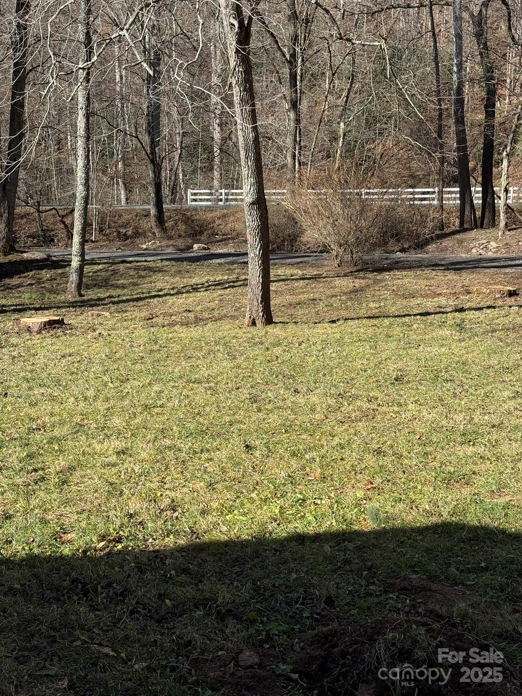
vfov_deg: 39.7
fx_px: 965
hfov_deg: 30.3
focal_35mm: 48
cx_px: 261
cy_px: 348
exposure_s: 1/2415
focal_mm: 6.76
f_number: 1.78
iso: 64
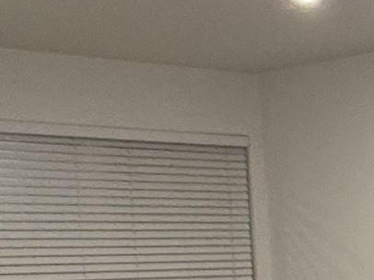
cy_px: 421
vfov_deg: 13.2
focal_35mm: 106
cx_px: 590
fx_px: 1145
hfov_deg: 16.6
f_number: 2.2
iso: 320
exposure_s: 1/60
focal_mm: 2.22
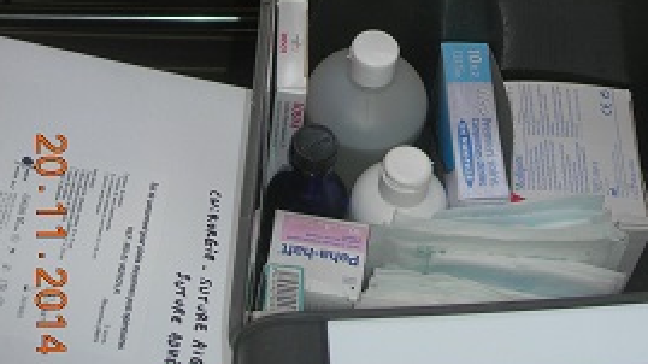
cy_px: -164
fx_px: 1322
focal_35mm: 77
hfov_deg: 27.4
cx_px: 408
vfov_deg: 14.7
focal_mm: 7.8
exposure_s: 1/30
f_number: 2.8
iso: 64
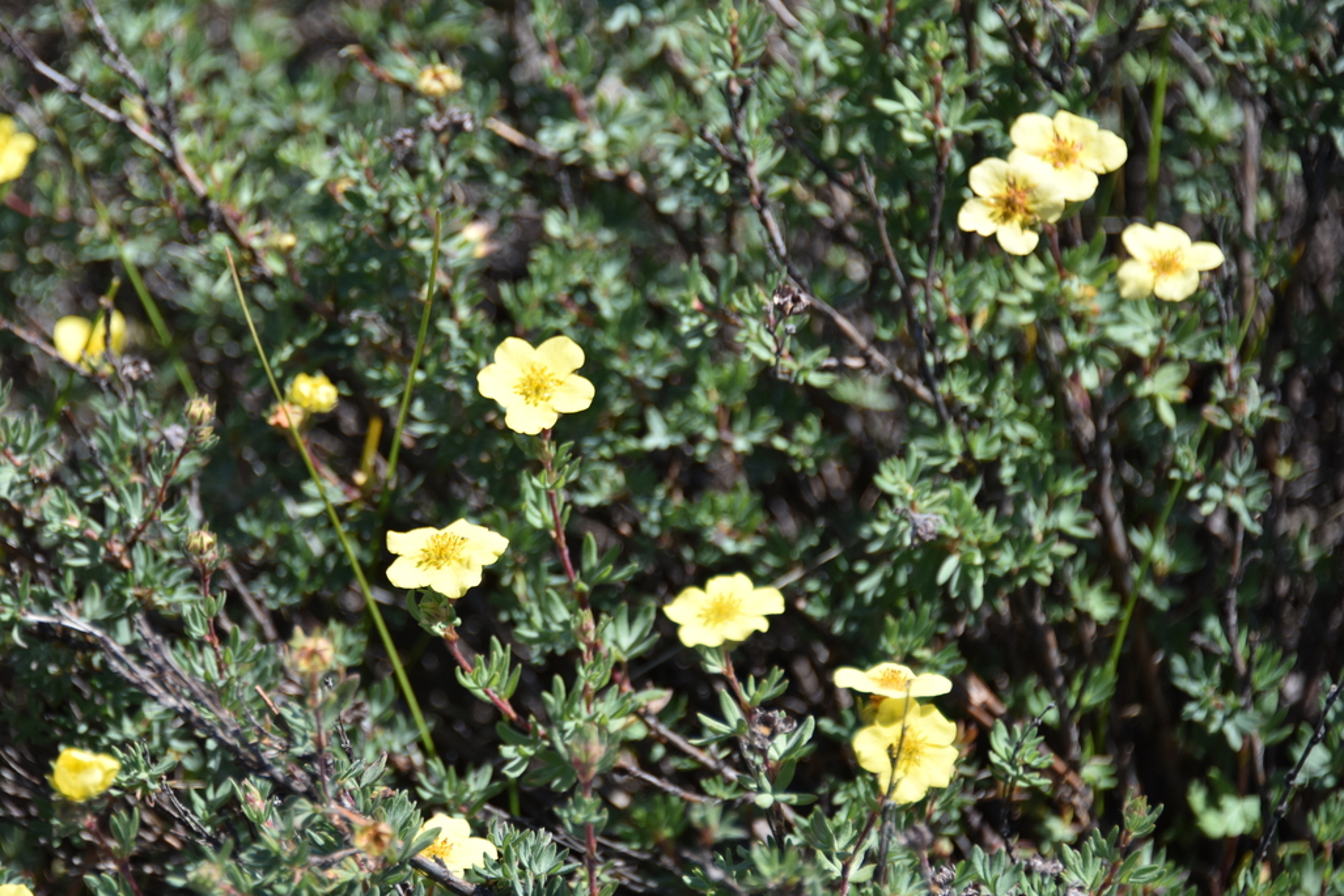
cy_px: 460
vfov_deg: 3.7
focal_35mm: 374
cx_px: 520
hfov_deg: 5.5
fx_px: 13964
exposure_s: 1/640
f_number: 5.6
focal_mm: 300
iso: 200
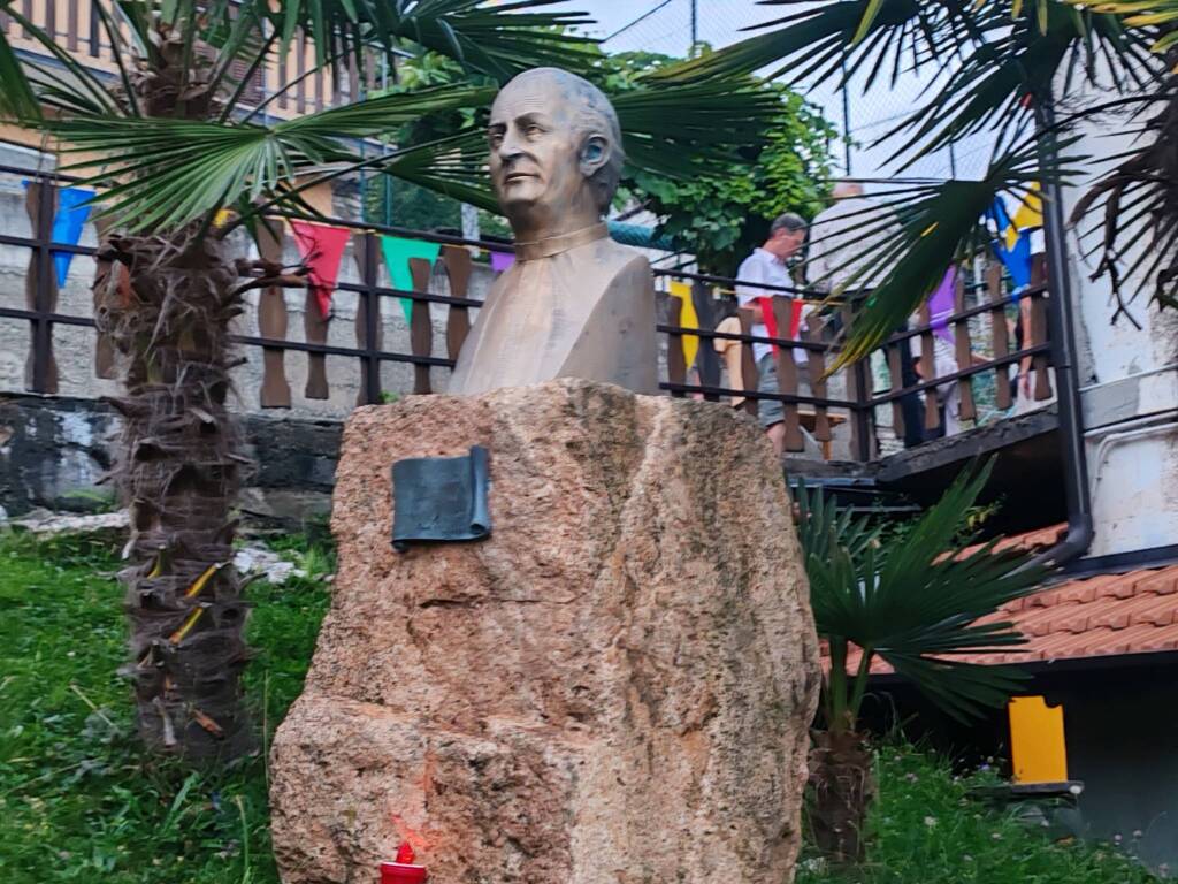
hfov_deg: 35.5
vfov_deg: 27.0
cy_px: 442
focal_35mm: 54
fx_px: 1838
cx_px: 589
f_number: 11
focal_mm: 6.12
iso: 500
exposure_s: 1/100
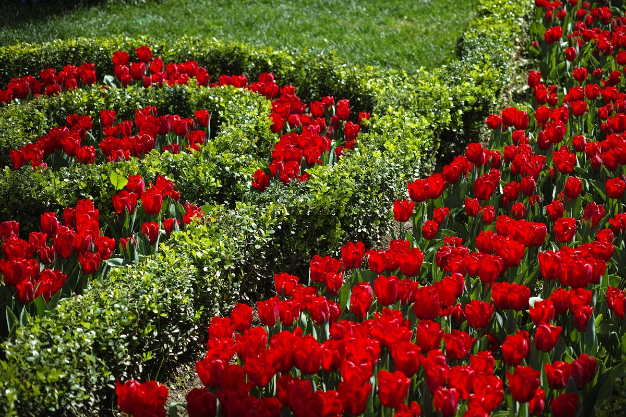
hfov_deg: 27.0
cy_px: 208
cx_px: 313
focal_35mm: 75
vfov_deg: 18.2
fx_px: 1304
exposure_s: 1/640
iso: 100
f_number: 3.2
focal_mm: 50
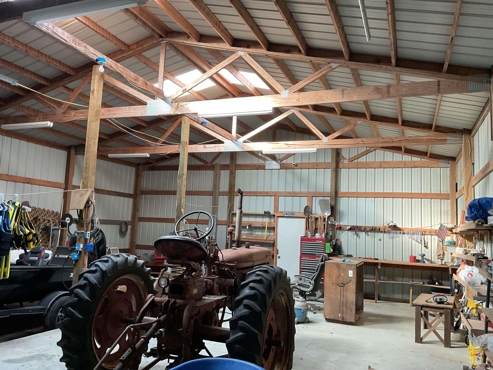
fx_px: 413
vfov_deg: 48.2
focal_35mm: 29
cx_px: 246
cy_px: 185
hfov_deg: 61.7
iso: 80
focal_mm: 3
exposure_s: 1/60
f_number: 1.8
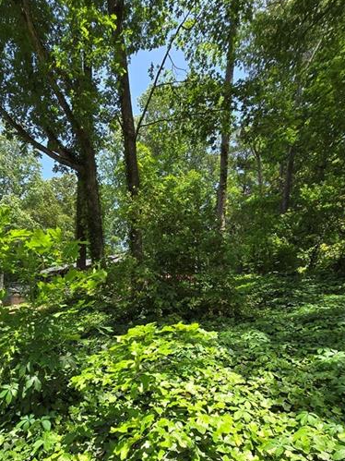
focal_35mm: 20
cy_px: 318
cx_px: 132
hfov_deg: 65.1
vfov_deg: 78.3
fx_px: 266
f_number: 2.2
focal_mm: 1.7
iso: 25
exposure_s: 1/365
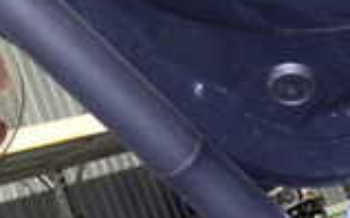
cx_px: -11
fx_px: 1143
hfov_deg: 17.0
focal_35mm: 120
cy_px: -4
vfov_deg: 10.8
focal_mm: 5.4
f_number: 2.3
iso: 800
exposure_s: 1/30
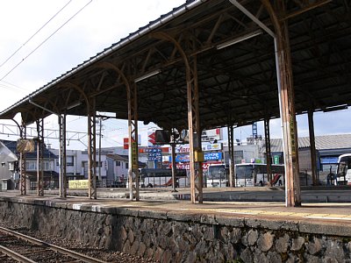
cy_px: 132
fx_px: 355
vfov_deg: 40.7
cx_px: 176
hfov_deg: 52.6
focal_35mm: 35
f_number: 5.6
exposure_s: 1/160
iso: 80
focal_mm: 7.4
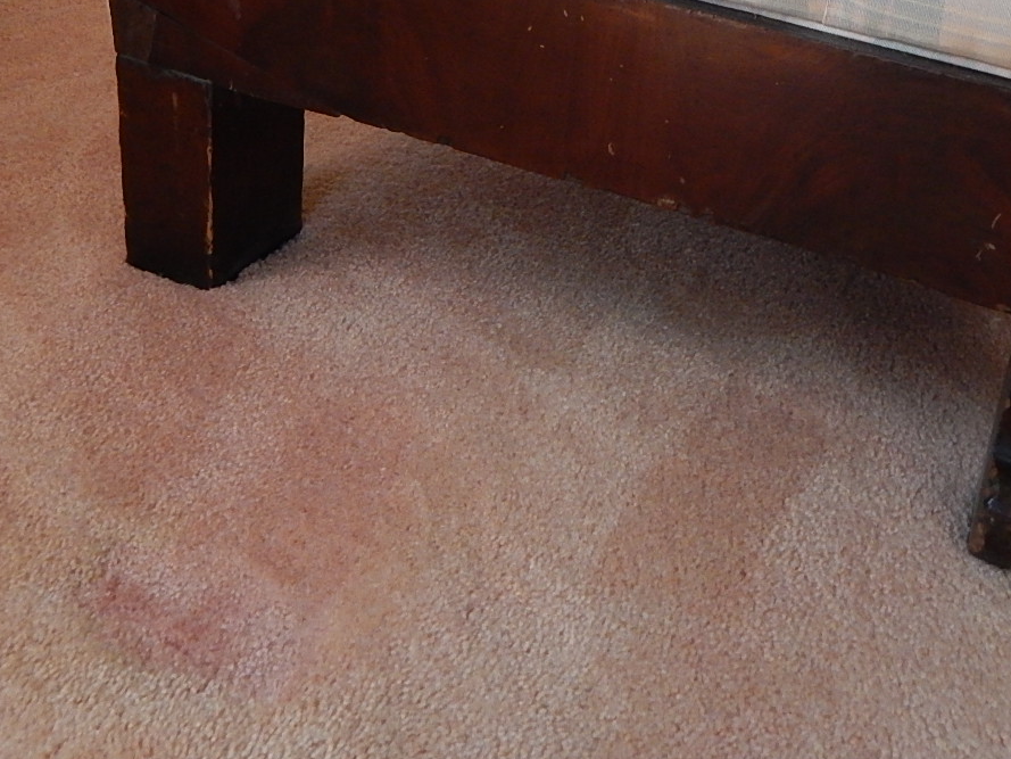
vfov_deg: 30.9
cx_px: 600
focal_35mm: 45
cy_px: 88
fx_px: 1314
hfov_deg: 41.9
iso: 400
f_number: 3.1
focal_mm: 4.5
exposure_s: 1/100
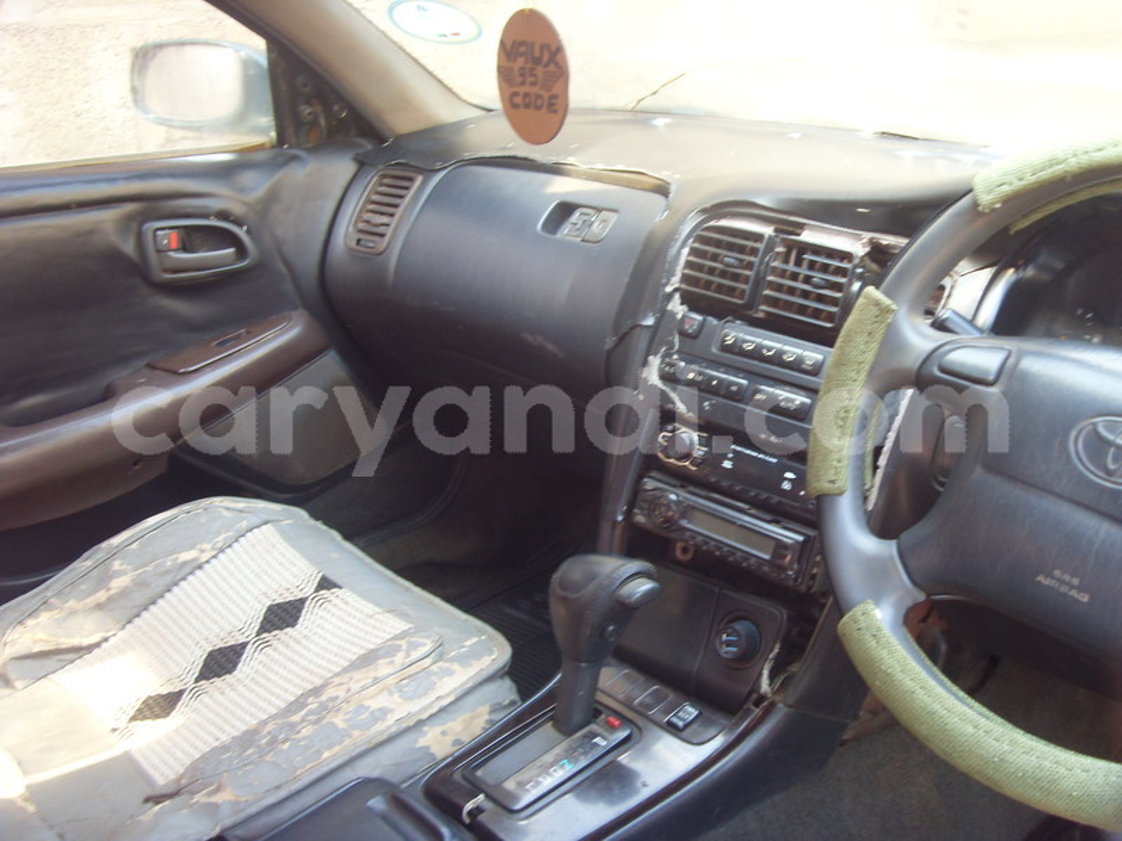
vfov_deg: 36.8
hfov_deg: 47.9
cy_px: 420
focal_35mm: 39
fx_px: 1264
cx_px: 561
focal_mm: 6.6
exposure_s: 1/45
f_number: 3.5
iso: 160
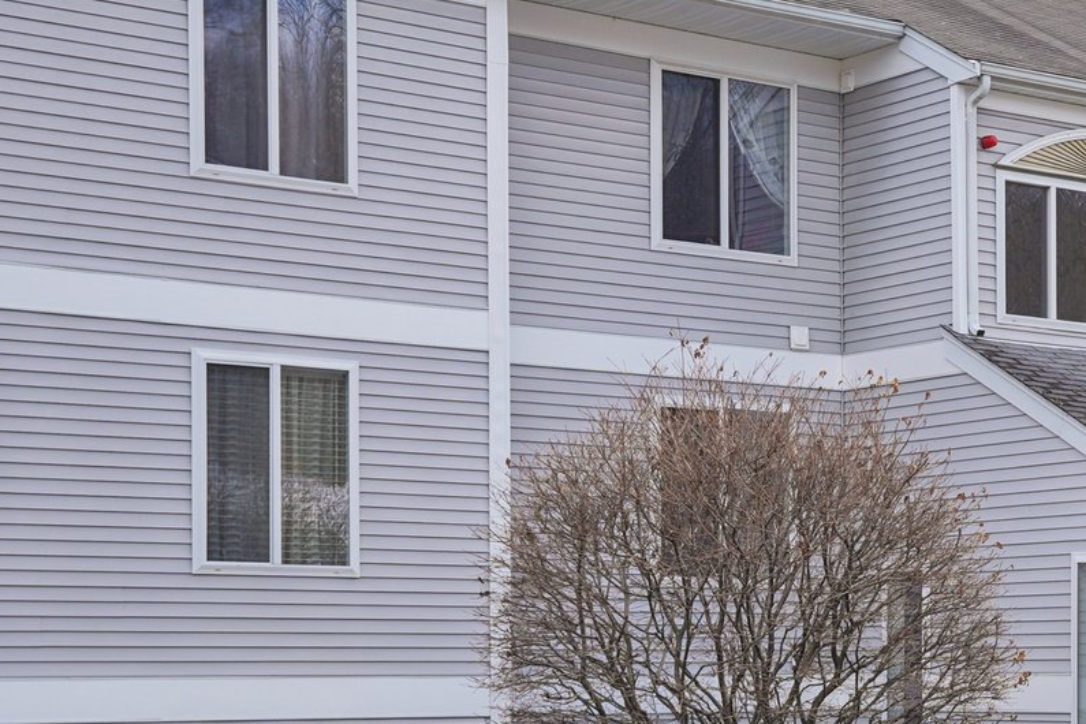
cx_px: 1142
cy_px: 374
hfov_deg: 22.8
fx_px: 2564
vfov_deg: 16.1
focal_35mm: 85
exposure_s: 1/125
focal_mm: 33
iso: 100
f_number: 8
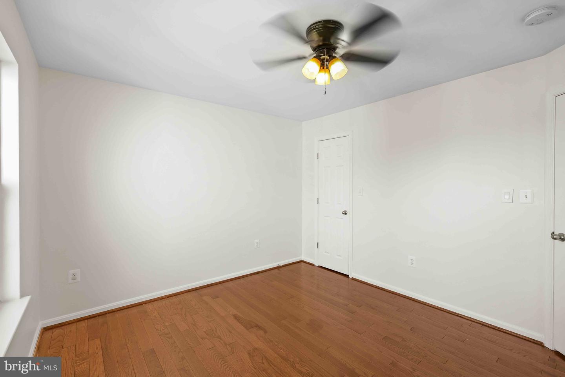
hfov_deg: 96.7
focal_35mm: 16
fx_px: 251
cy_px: 188
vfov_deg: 73.7
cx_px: 282
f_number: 4
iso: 1250
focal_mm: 16
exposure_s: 1/30
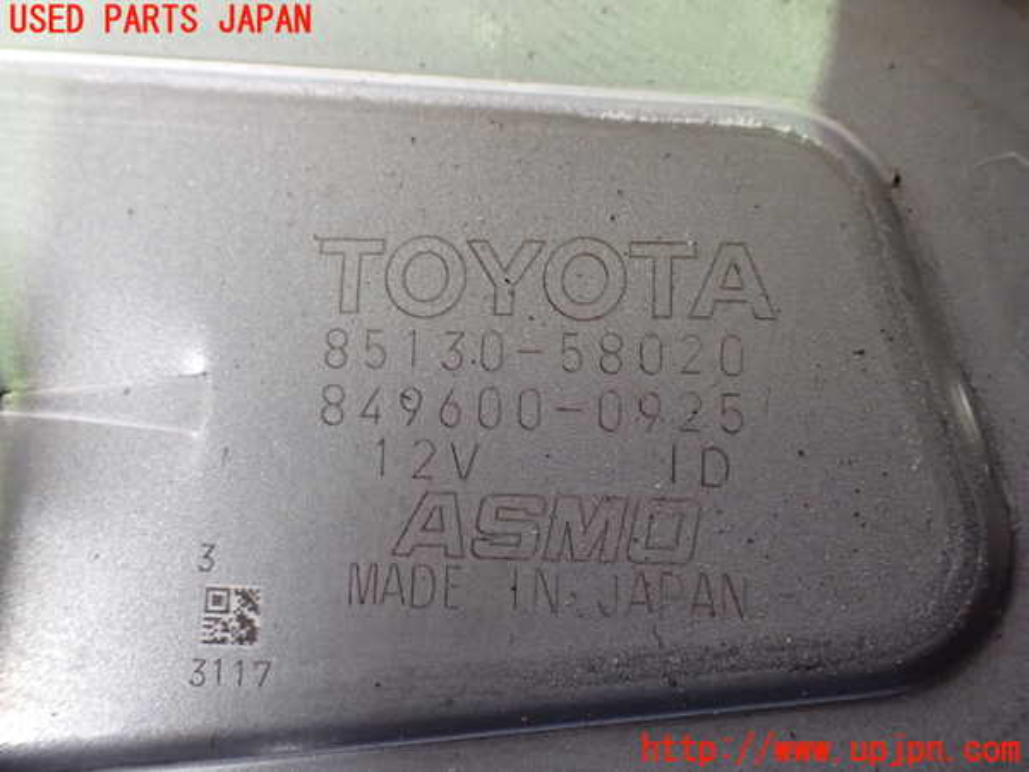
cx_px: 514
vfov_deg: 35.1
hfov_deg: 45.8
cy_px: 386
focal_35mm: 41
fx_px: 1219
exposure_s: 1/40
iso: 1250
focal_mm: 7.31
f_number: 2.8
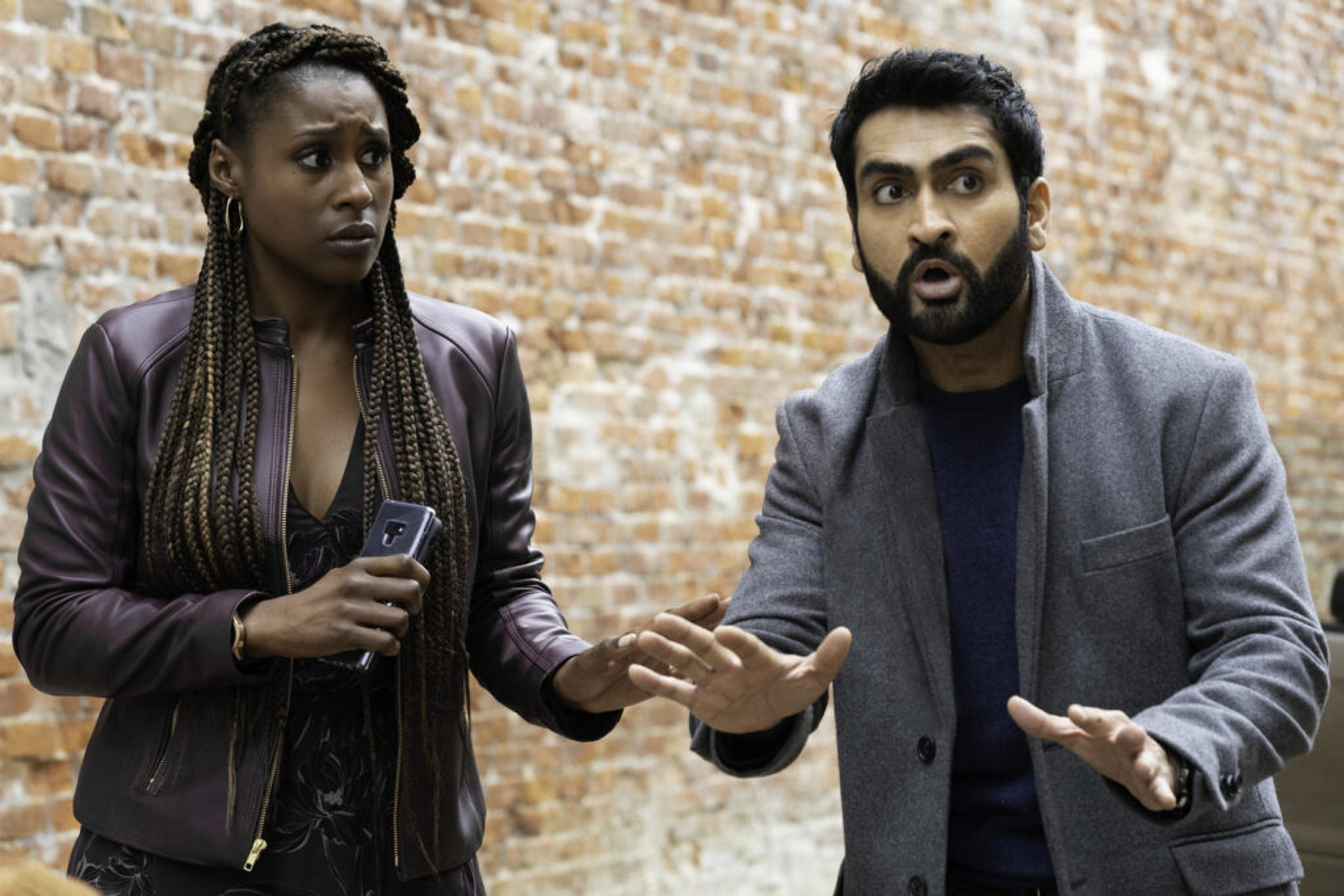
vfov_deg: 11.5
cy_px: 448
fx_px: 4443
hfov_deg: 17.2
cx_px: 672
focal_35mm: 119
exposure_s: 1/400
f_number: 6.3
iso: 2500
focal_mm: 119
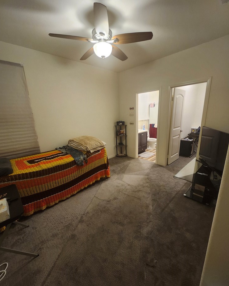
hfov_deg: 88.0
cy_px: 148
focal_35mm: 14
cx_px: 116
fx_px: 119
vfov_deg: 100.7
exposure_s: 1/30
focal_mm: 1.74
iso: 320
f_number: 2.2
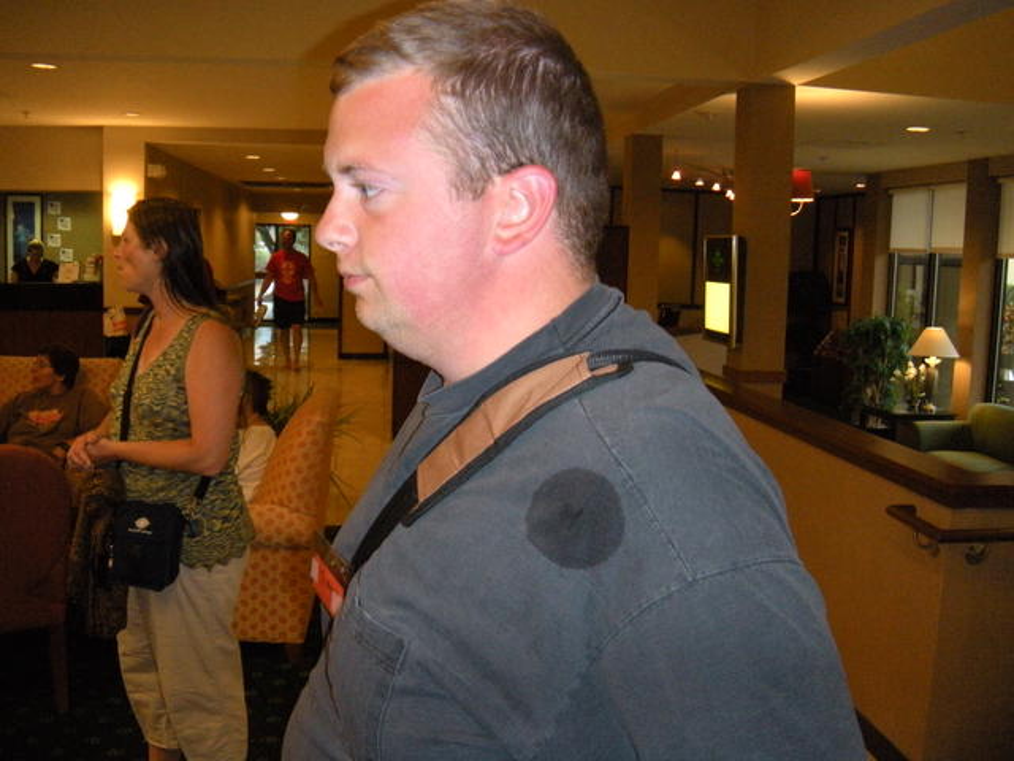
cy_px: 380
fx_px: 1025
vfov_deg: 40.7
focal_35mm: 35
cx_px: 507
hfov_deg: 52.6
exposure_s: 1/60
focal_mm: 5.9
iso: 400
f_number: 3.8
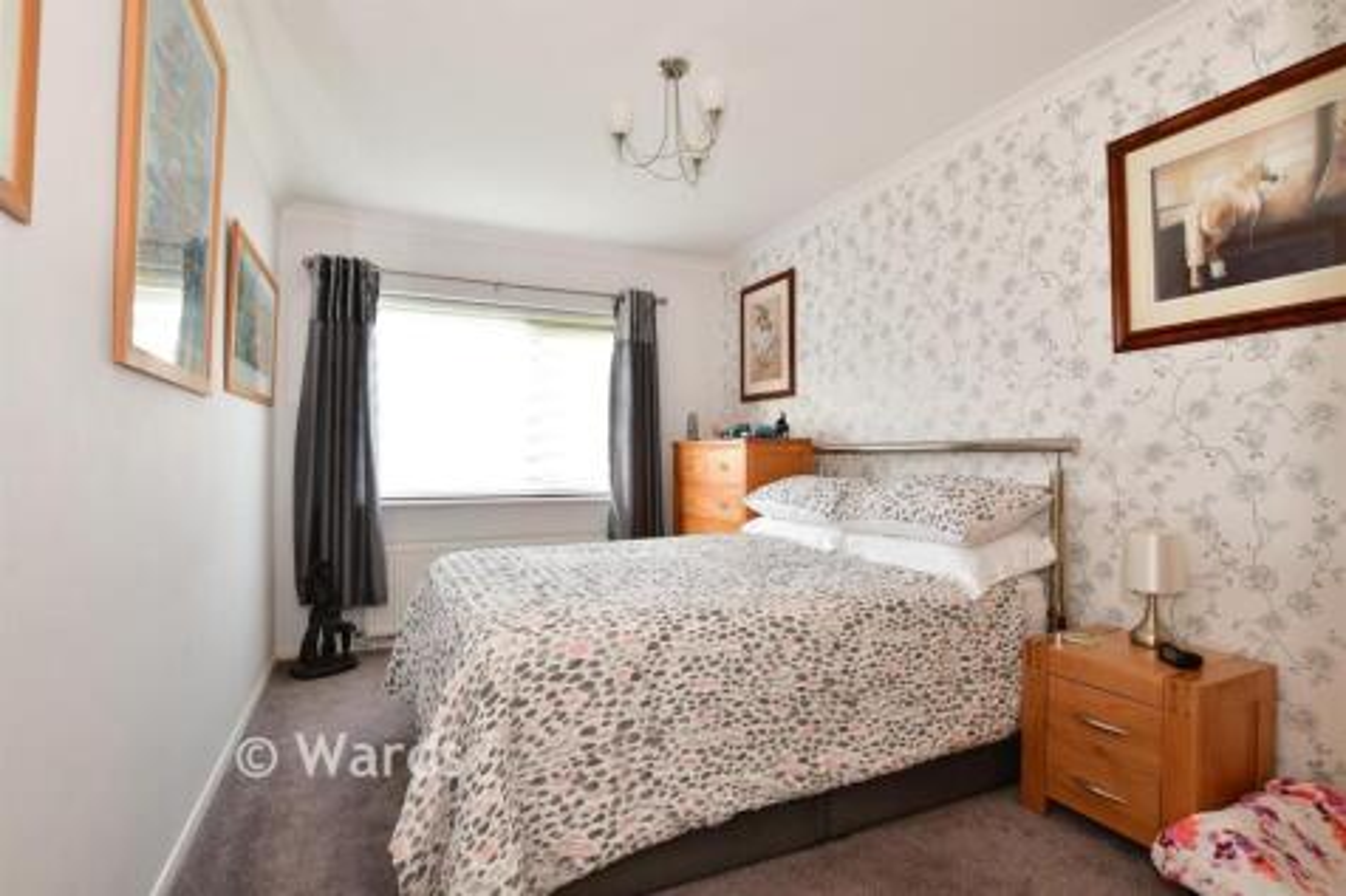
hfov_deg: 100.4
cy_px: 448
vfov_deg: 77.3
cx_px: 673
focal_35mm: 15
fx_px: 561
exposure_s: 1/8
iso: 200
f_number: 8
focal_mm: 10
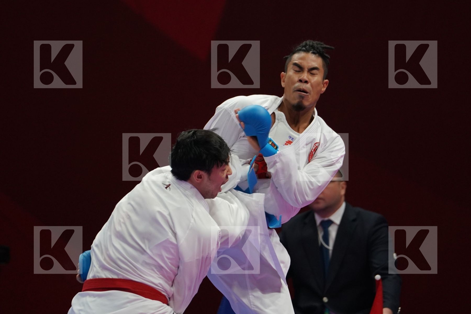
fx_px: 5495
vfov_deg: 3.3
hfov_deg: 4.9
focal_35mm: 420
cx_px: 236
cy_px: 157
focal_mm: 280
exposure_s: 1/1000
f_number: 4
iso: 2500
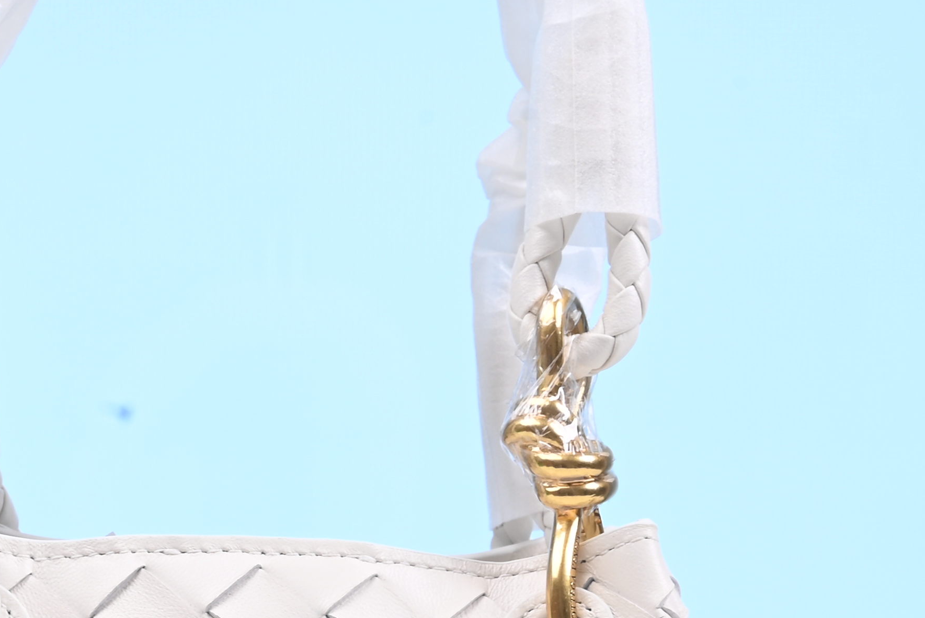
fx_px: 3496
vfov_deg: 10.0
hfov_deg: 15.0
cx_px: 312
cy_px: 606
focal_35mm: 136
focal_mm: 40
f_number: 16
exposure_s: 1/2
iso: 100
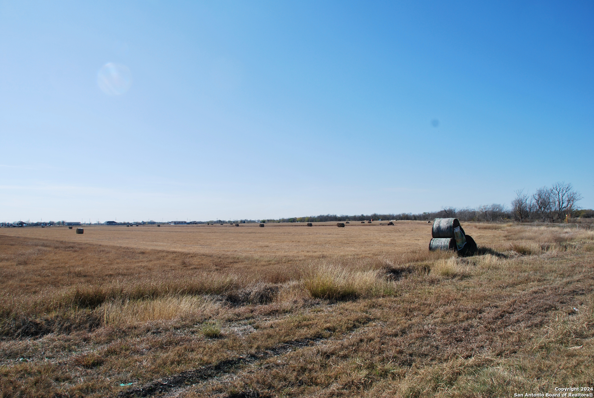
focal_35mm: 27
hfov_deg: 67.3
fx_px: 446
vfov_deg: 48.1
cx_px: 297
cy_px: 199
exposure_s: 1/250
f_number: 8
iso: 100
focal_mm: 18
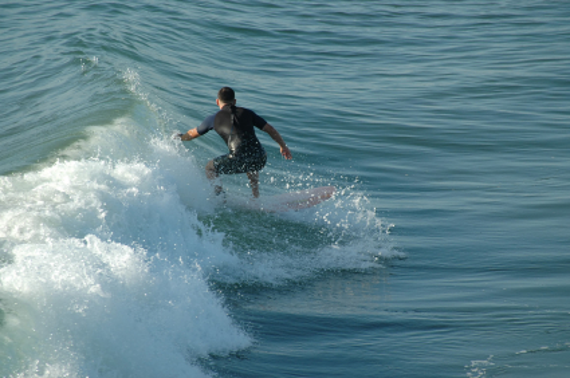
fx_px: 4743
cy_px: 189
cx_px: 285
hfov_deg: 6.9
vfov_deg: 4.6
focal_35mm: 300
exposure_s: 1/640
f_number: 6.3
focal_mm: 200
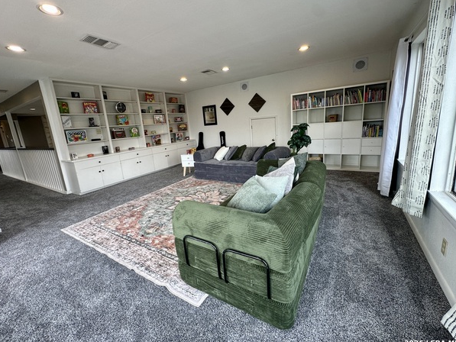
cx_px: 221
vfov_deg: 81.7
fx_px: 198
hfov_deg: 98.1
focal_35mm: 15
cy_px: 164
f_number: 2.2
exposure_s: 1/120
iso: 100
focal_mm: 2.22
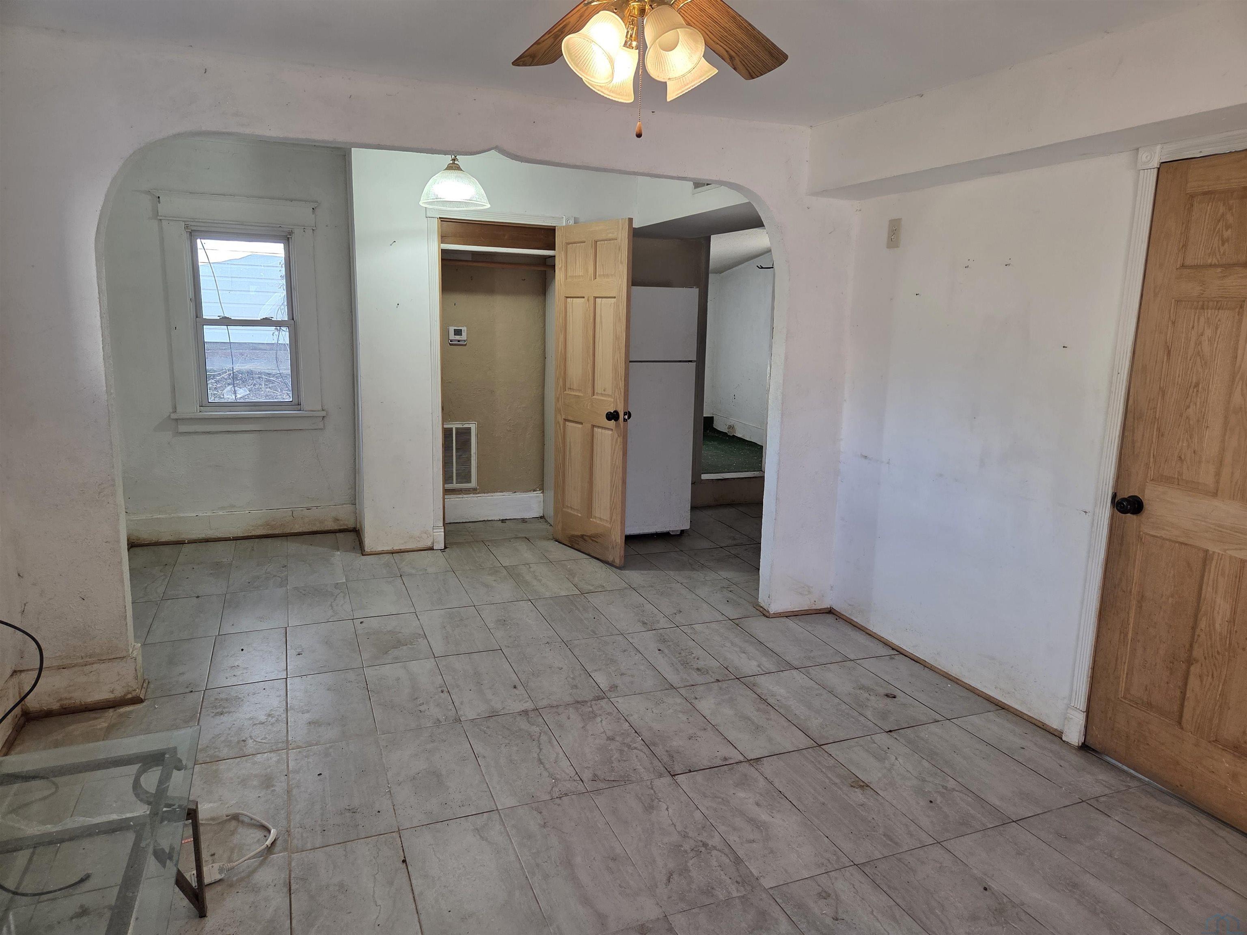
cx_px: 624
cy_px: 468
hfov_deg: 73.9
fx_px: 829
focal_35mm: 23
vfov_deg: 58.9
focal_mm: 5.4
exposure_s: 1/120
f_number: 1.8
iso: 125
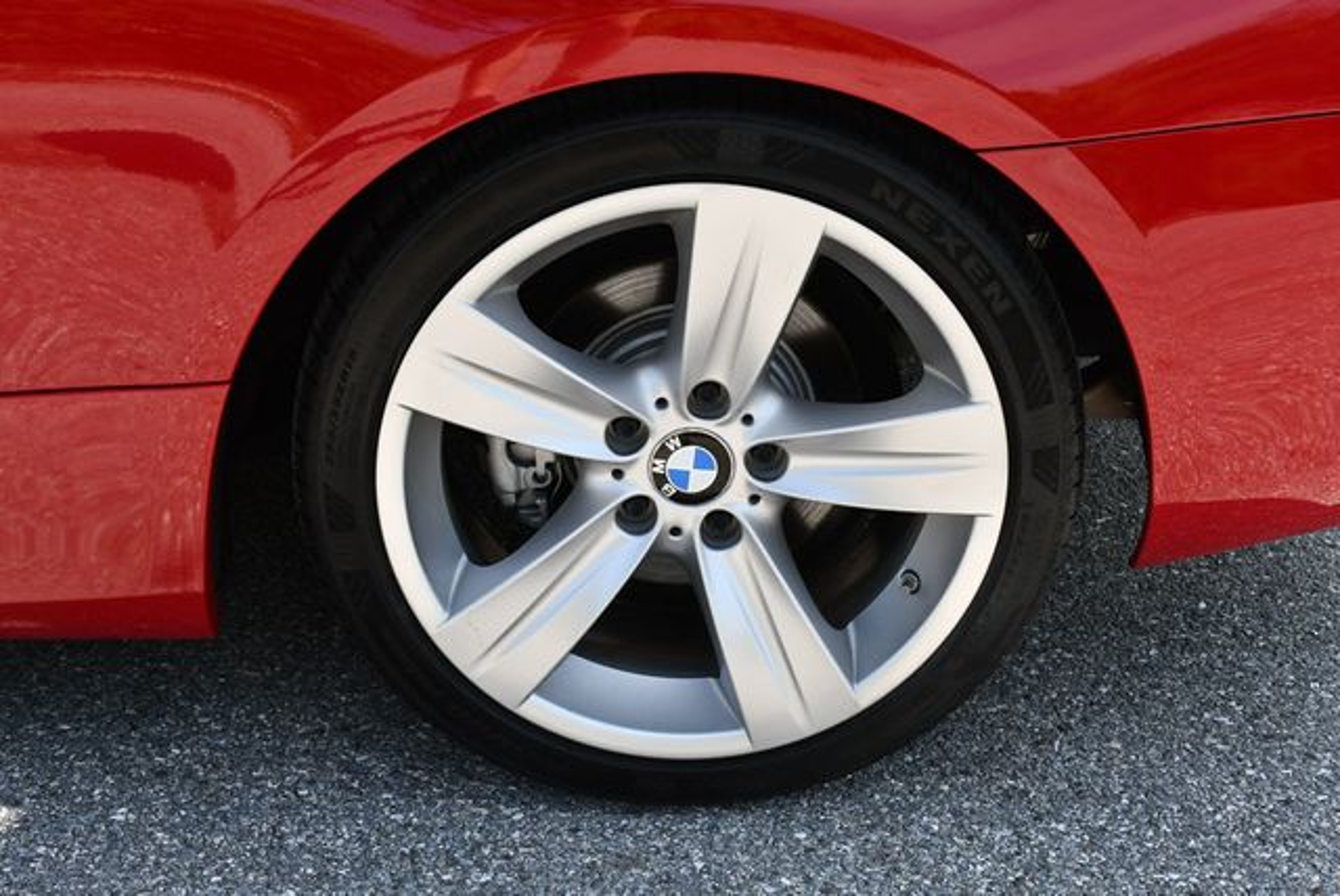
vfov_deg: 26.0
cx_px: 670
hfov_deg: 38.2
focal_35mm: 52
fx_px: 1937
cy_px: 448
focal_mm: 26
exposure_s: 1/250
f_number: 7.1
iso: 200
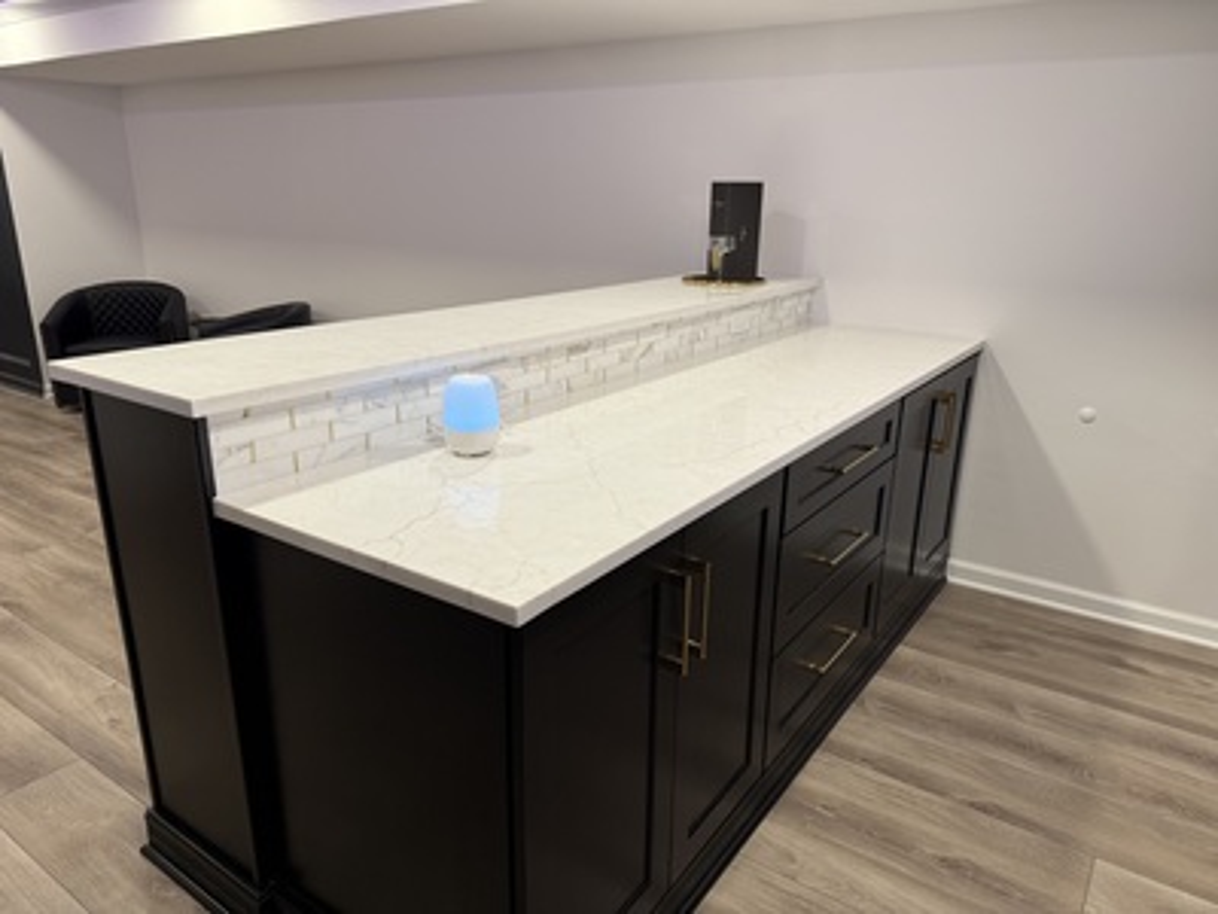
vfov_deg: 56.8
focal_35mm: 24
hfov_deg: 71.6
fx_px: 844
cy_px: 457
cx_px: 609
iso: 125
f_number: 1.78
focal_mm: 6.76
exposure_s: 1/100
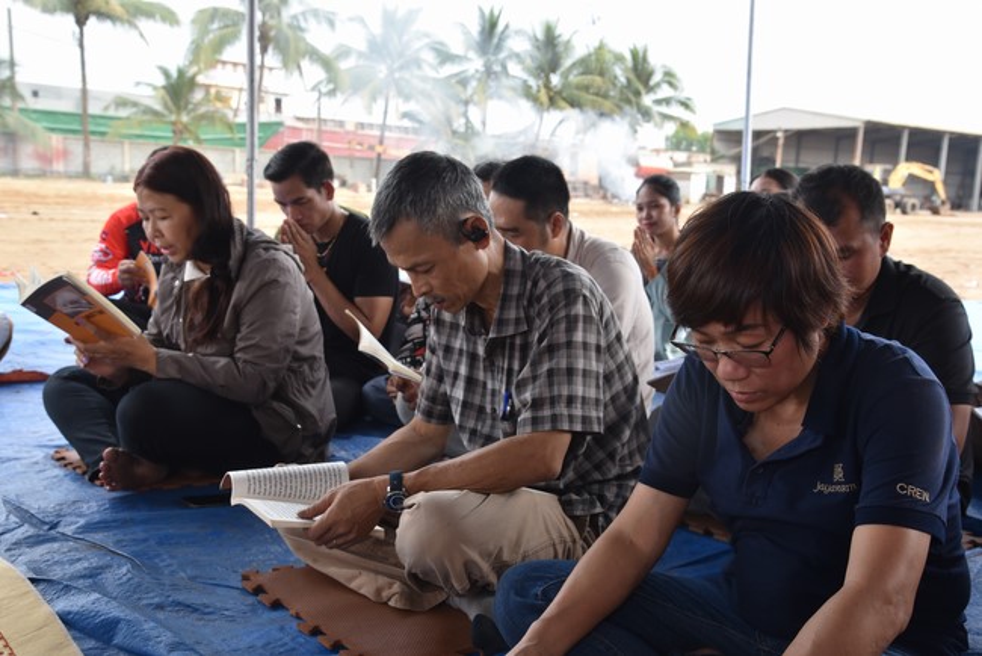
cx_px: 491
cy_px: 328
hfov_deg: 50.7
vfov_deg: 35.1
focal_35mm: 38
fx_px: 1037
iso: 400
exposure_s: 1/160
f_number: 6.3
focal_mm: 38
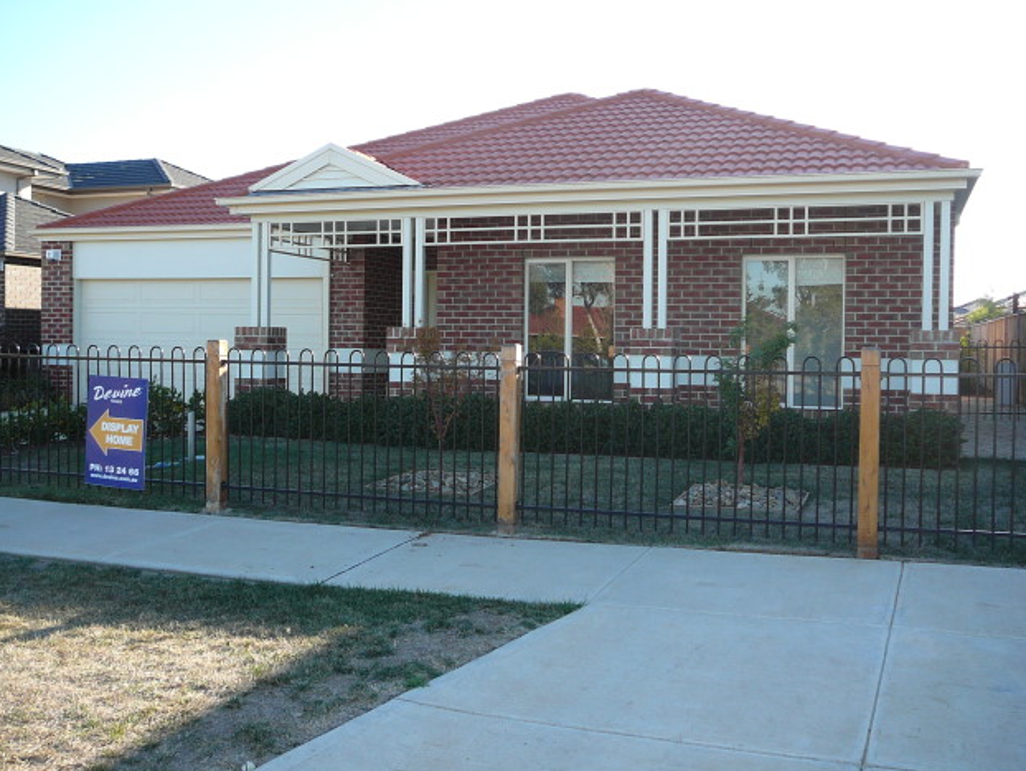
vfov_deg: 39.7
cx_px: 525
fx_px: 1067
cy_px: 376
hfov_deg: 51.3
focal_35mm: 36
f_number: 2.8
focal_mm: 5.2
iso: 80
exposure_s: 1/250
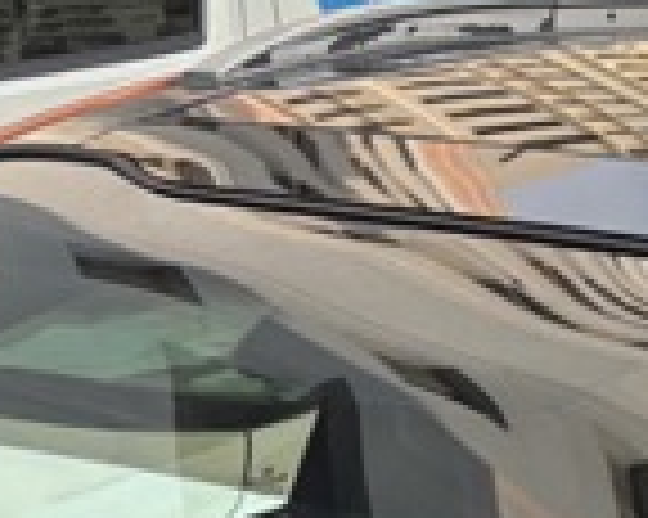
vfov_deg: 13.1
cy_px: 923
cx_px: 1228
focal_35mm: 106
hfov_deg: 15.2
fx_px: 2032
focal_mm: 5.96
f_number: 1.6
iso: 50
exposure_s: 1/1058
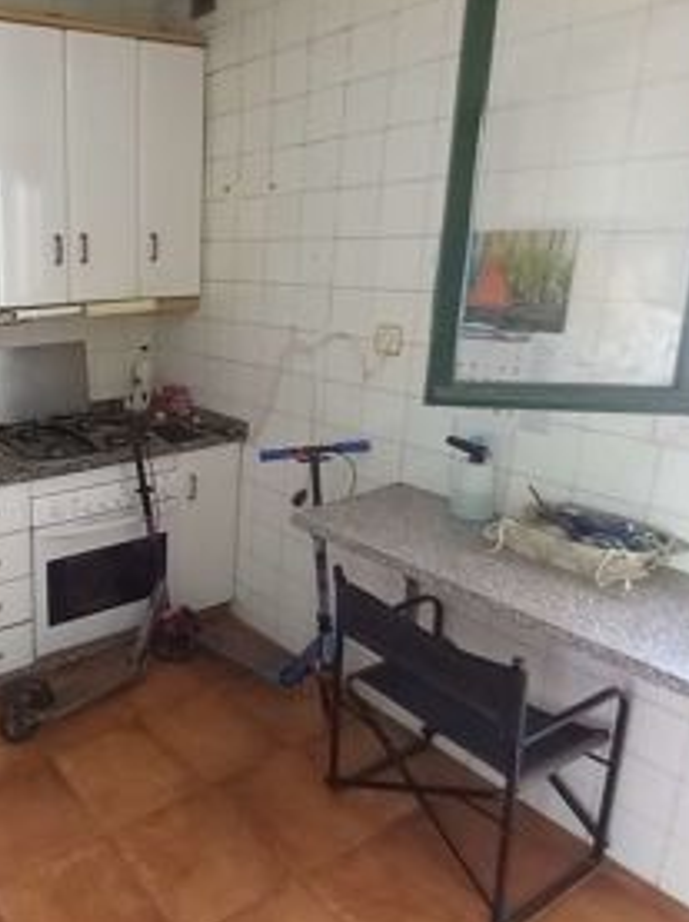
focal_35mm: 25
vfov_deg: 69.4
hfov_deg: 48.8
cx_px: 65
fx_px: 665
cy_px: 443
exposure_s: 1/50
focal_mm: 1.13
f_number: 2.2
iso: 250
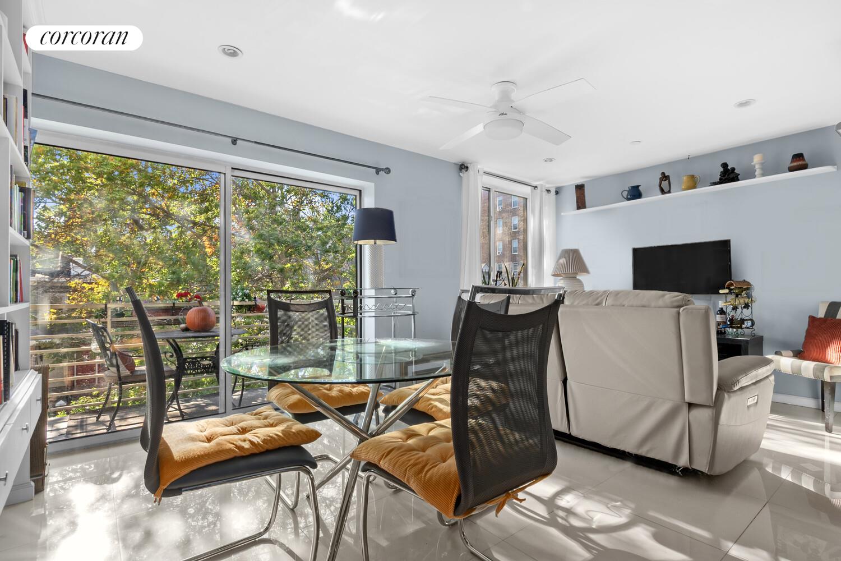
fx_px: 397
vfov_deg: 70.4
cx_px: 420
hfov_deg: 93.3
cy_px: 280
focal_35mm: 17
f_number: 11
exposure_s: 1.6
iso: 200
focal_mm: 11.5
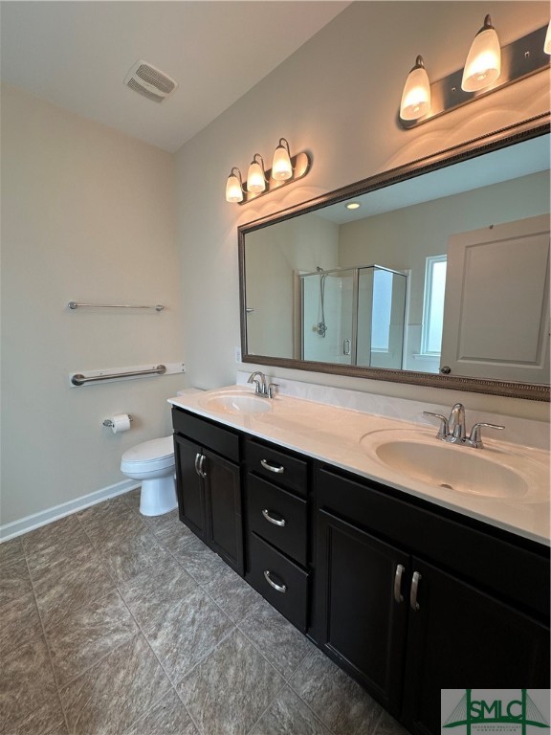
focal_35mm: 14
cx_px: 276
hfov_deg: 85.7
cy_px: 368
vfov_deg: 102.1
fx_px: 297
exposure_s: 1/120
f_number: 2.2
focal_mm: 2.22
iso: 80
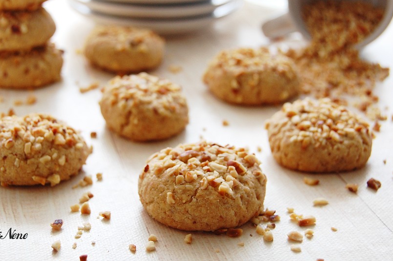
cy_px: 100
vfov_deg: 19.1
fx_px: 774
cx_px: 158
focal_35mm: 71
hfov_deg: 28.4
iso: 400
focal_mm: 38
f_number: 7.1
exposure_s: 1/60
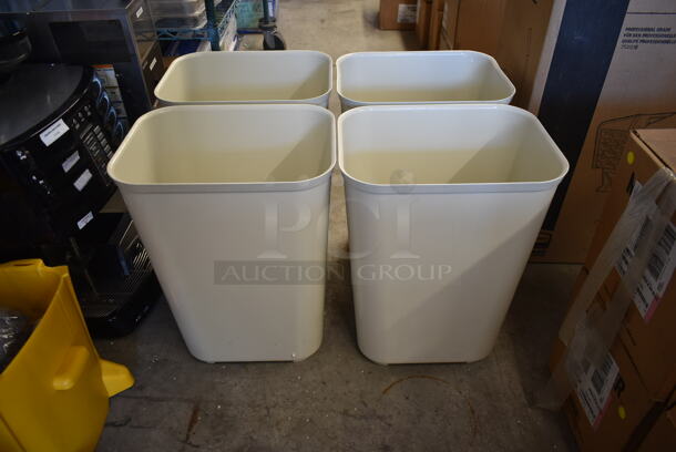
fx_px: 507
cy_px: 226
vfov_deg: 48.0
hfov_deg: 67.3
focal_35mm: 27
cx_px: 338
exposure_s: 1/30
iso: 400
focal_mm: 18
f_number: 3.5
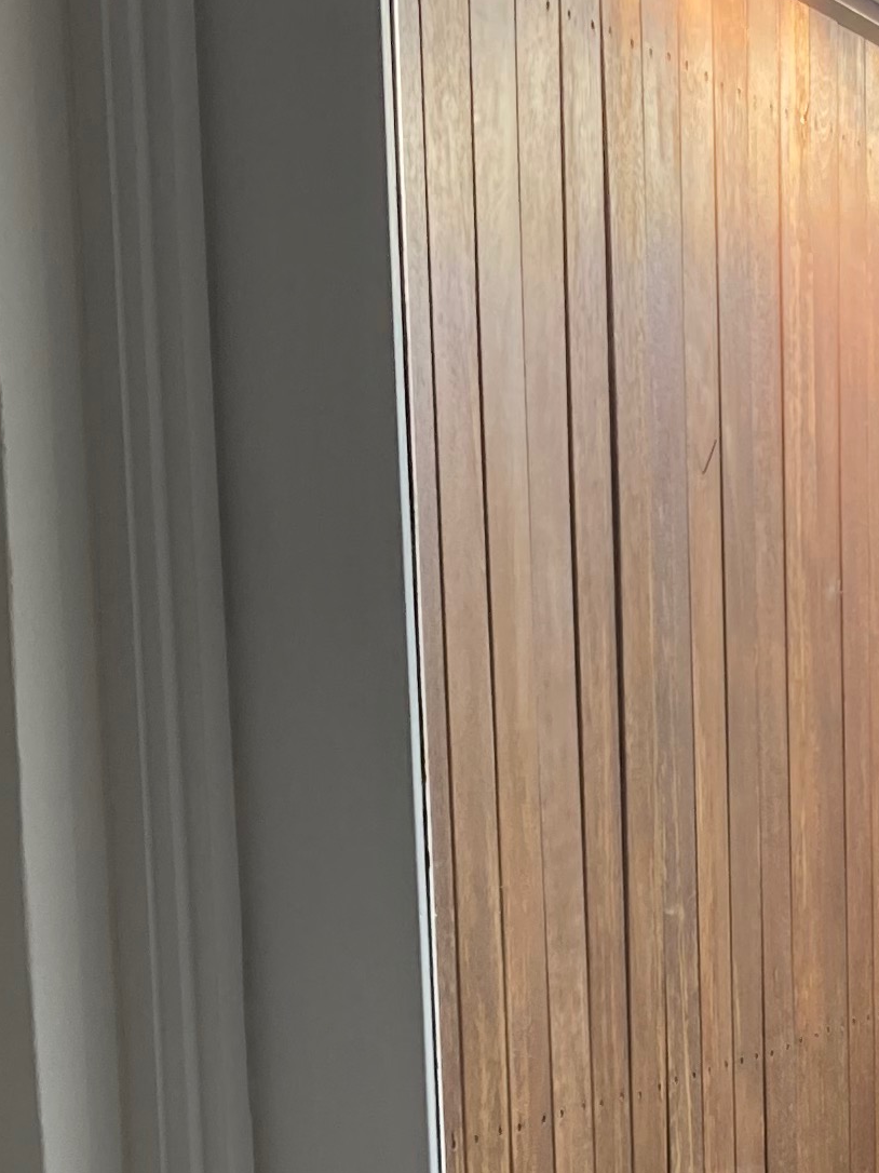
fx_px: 3523
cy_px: 1370
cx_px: 869
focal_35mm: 104
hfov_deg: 14.0
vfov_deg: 18.0
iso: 32
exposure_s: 1/121
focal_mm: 3.99
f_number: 1.8
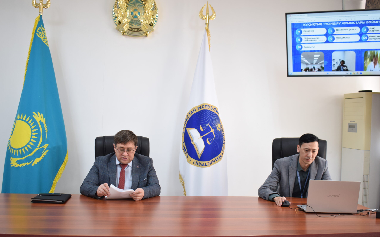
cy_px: 125
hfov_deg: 44.8
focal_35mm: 45
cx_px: 191
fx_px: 461
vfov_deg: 28.9
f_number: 4.2
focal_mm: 29
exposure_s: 1/40
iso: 400
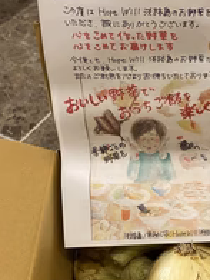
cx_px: 167
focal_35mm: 53
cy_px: 233
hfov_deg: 27.0
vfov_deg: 34.8
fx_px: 429
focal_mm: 4.25
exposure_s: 1/60
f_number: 1.8
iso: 250
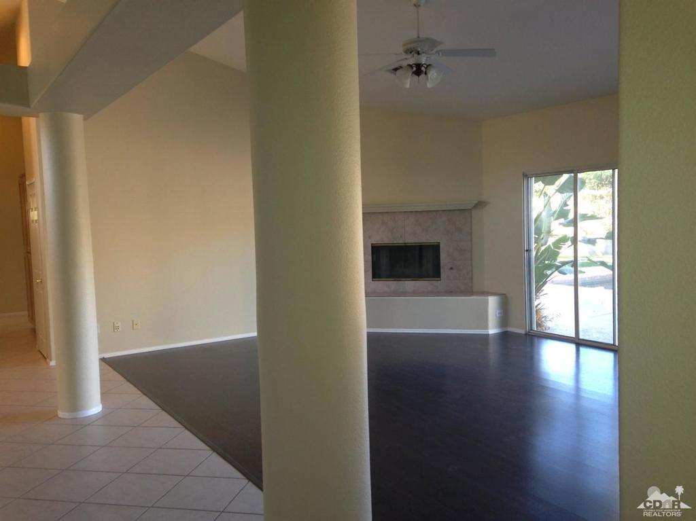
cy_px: 260
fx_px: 663
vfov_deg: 42.9
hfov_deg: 55.4
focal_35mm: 33
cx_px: 348
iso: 64
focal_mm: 4.13
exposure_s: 1/20
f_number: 2.4
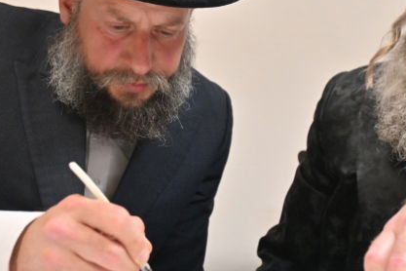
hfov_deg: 33.8
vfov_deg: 22.7
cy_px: 58
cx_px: 165
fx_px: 665
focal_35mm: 59
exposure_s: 1/160
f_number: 4
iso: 800
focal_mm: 24
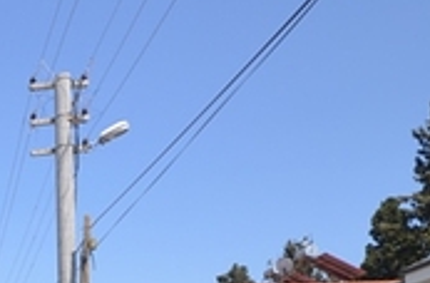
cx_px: -242
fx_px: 750
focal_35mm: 63
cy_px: 467
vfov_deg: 18.1
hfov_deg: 24.0
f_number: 9
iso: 100
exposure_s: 1/200
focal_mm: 10
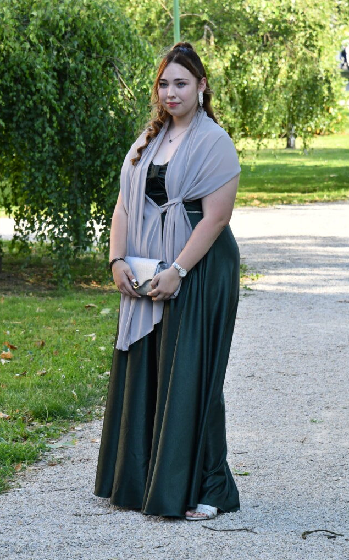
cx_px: 172
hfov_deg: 8.5
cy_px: 281
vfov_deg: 13.6
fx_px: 2345
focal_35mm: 154
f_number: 9
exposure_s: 1/320
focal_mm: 100
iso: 800
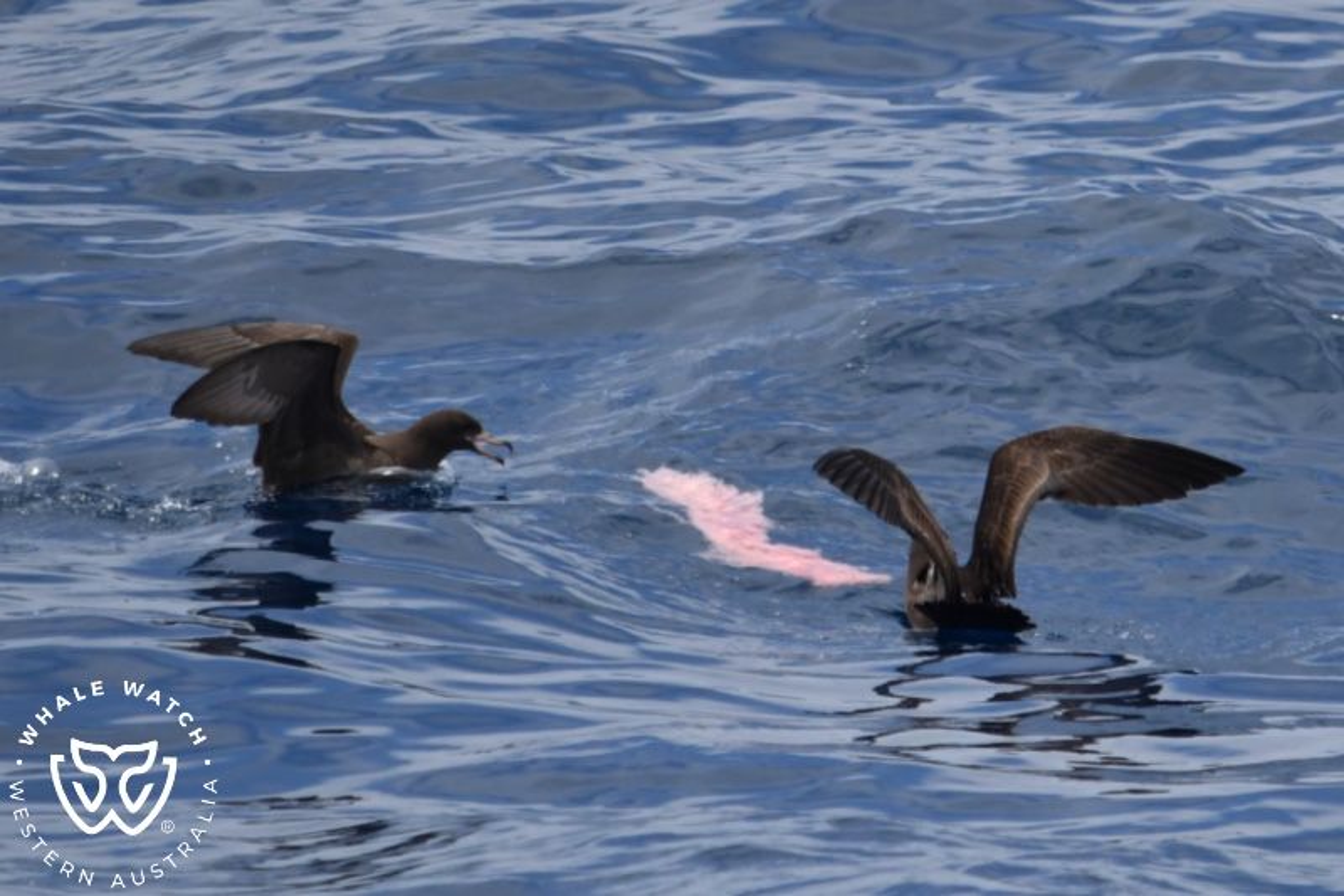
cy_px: 448
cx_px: 672
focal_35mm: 600
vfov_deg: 2.3
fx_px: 22394
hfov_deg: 3.4
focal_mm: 600
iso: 1000
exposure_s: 1/8000
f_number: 6.3
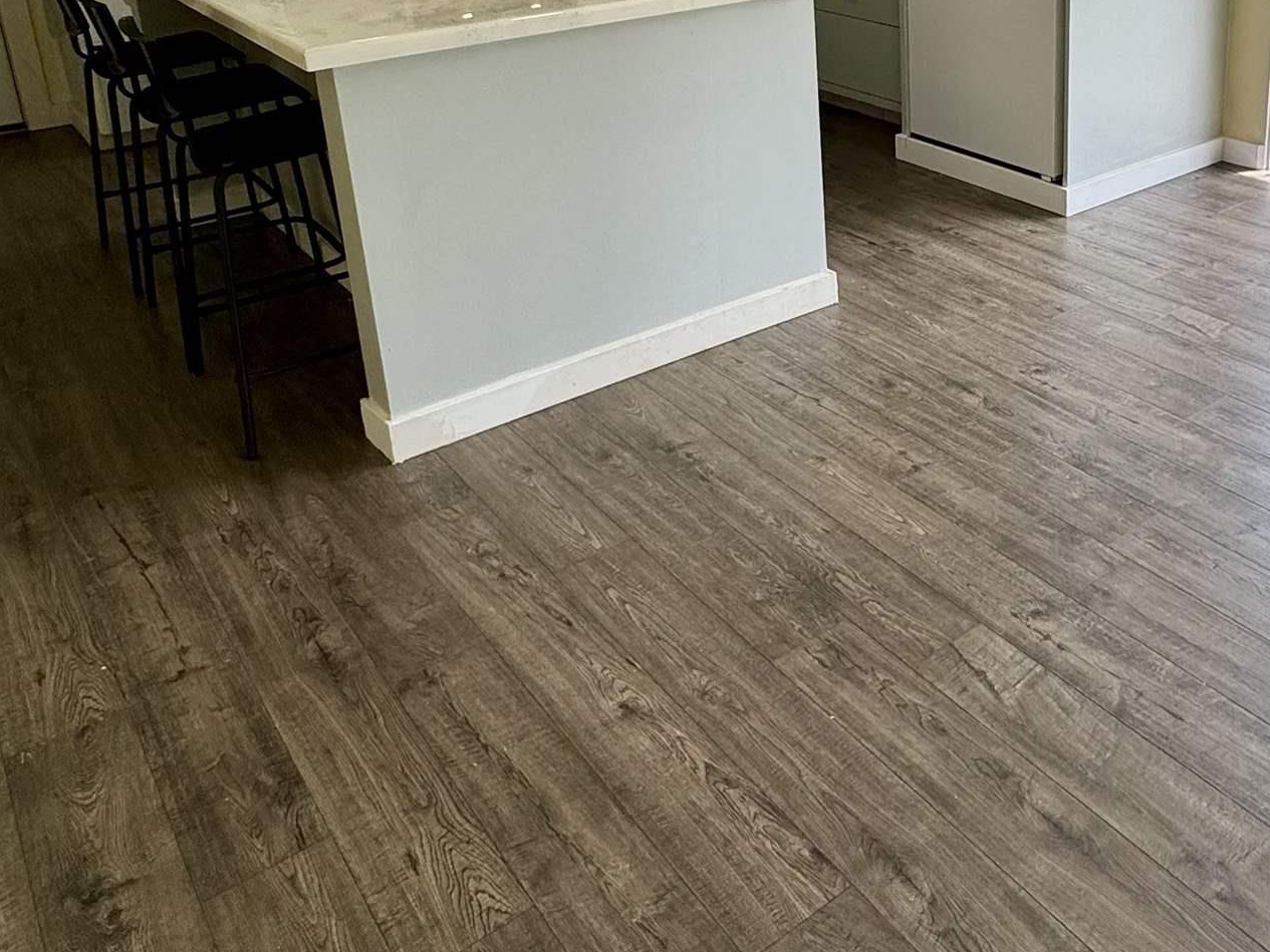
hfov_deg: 51.7
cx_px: 947
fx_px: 1248
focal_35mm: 34
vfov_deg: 39.6
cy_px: 148
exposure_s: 1/120
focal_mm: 2.22
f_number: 2.2
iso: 40
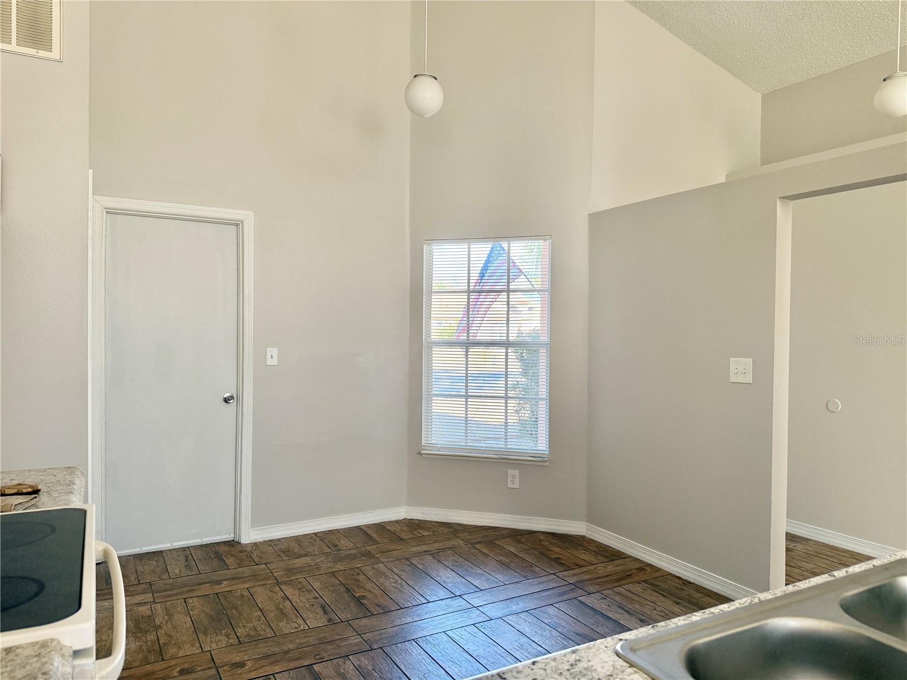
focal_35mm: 24
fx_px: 629
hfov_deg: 71.6
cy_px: 340
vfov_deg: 56.8
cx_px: 454
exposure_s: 1/141
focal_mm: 6.76
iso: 200
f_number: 1.78
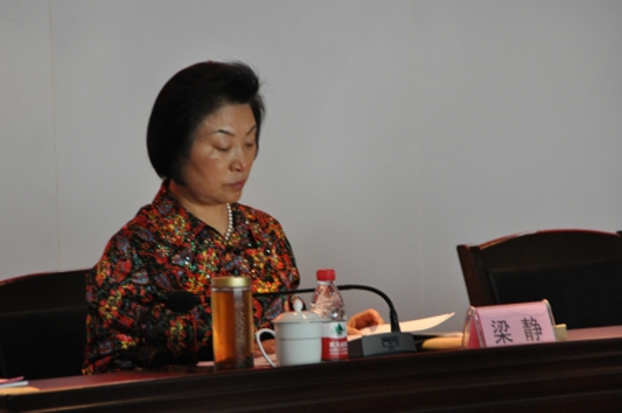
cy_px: 189
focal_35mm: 247
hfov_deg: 8.3
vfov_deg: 5.5
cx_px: 287
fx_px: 4262
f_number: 6.3
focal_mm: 150
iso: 1600
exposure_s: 1/60
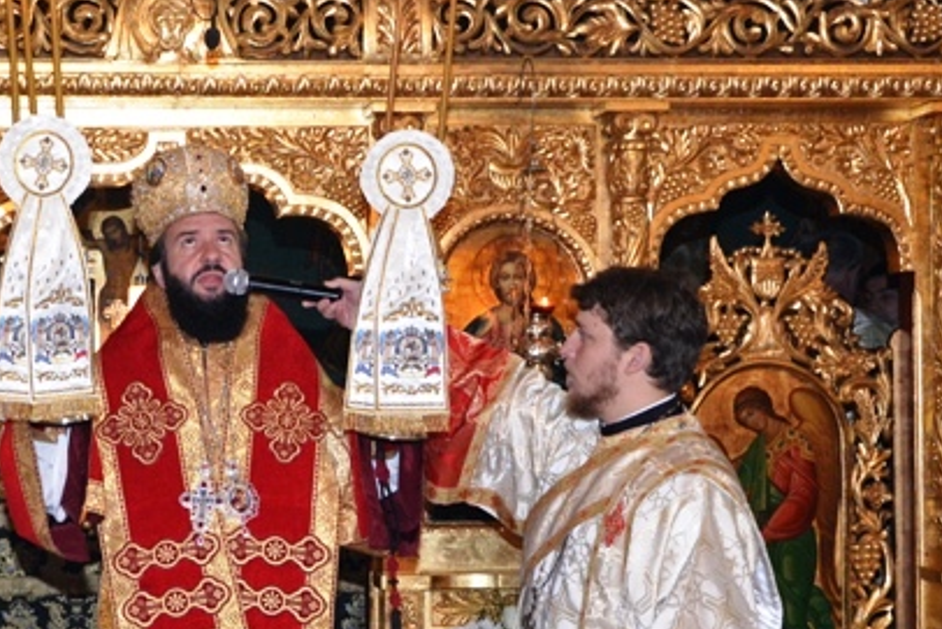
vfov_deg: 19.2
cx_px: 139
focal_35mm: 71
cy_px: 367
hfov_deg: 27.7
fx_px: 1857
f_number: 4
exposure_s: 1/60
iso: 2000
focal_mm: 25
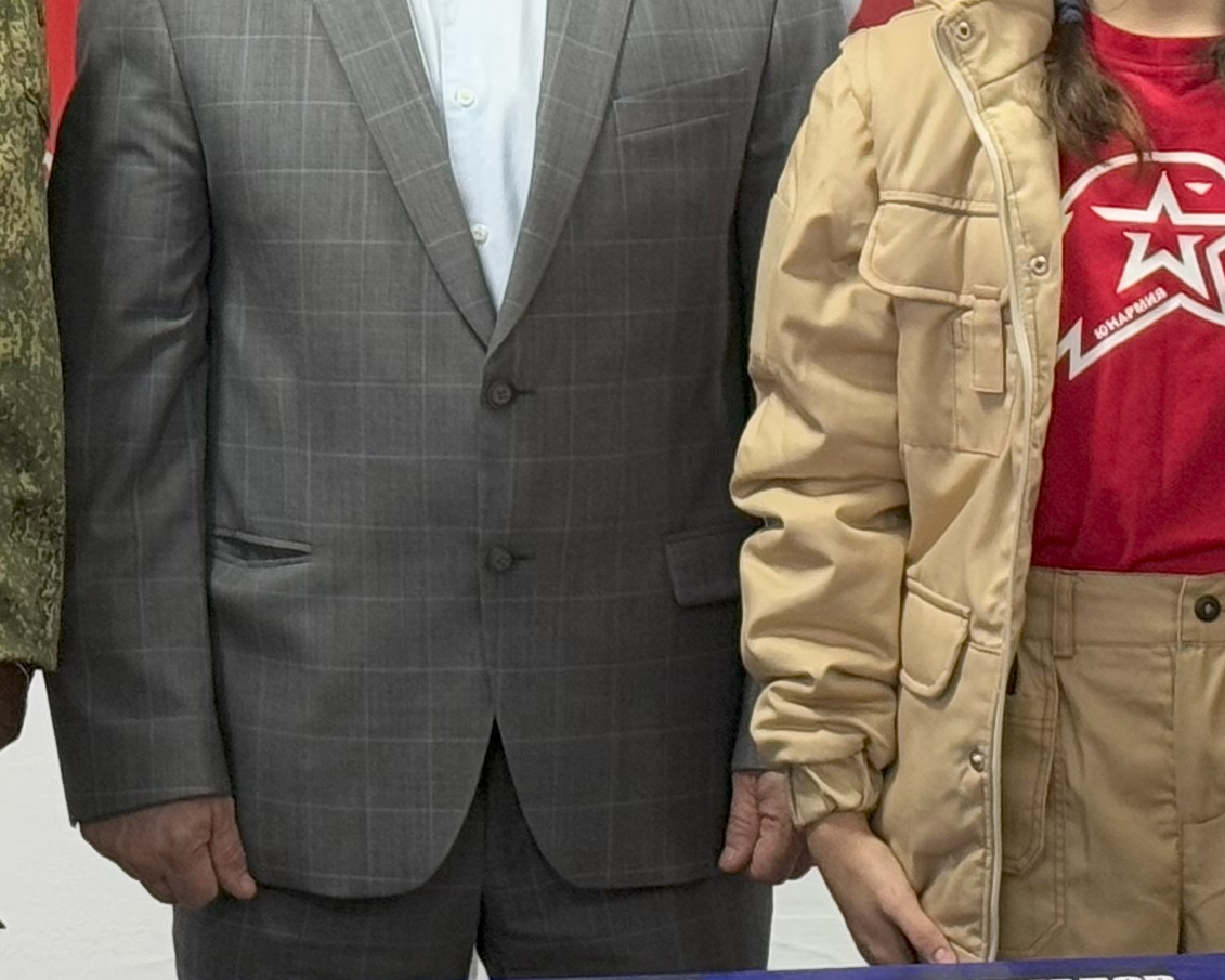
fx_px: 6055
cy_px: 165
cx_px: 258
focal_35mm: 167
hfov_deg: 11.5
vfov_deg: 9.2
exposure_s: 1/60
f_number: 1.78
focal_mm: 6.76
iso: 160
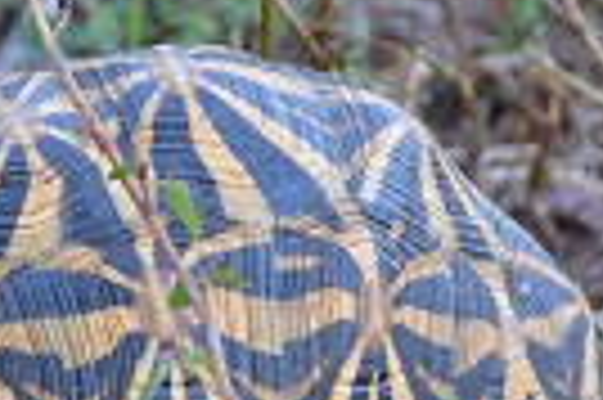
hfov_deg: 2.3
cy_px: 346
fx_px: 14956
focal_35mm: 894
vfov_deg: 1.5
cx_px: 81
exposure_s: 1/125
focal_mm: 200
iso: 800
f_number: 5.6
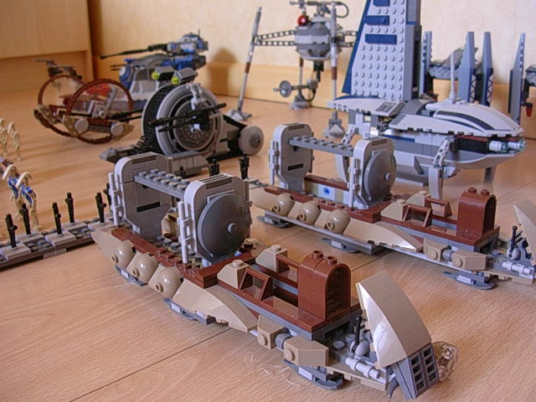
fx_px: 573
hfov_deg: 50.1
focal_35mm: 37
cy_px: 201
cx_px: 268
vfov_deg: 38.7
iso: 70
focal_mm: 5.6
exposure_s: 1/6.5
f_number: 2.7
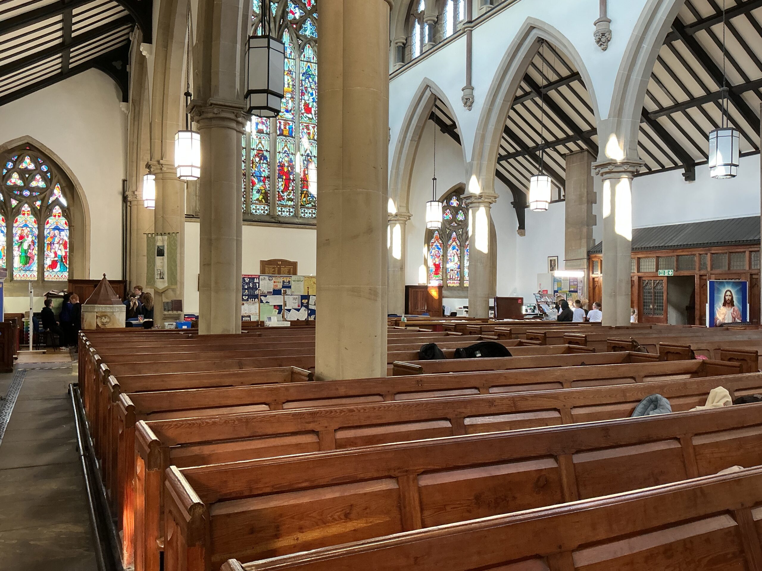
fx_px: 638
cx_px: 381
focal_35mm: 29
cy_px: 286
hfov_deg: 61.7
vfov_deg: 48.2
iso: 100
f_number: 1.8
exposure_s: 1/60
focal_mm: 3
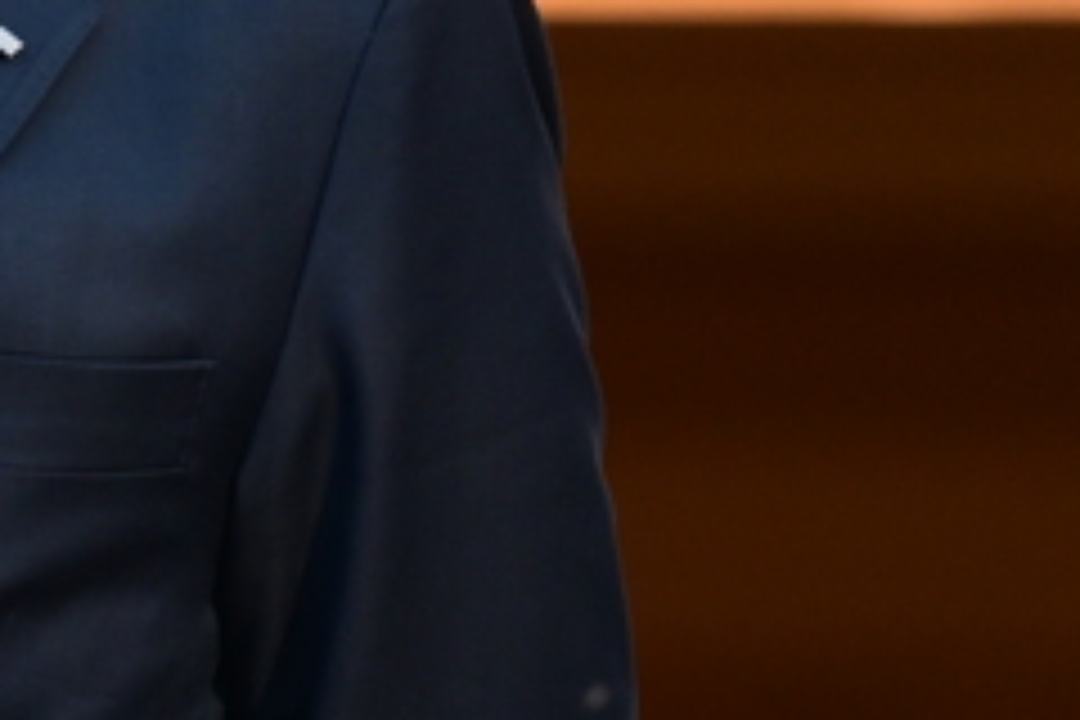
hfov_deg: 1.8
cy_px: -25
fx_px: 34737
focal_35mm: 1158
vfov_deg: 1.2
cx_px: -590
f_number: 4.5
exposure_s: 1/320
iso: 500
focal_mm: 200
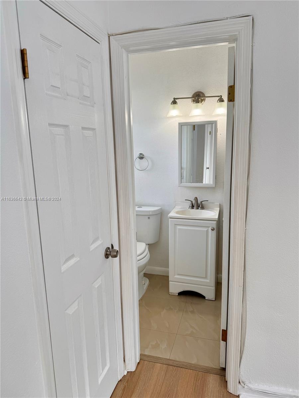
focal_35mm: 24
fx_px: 276
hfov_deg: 56.8
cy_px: 199
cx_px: 150
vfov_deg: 71.6
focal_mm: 6.76
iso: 80
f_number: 1.78
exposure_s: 1/290
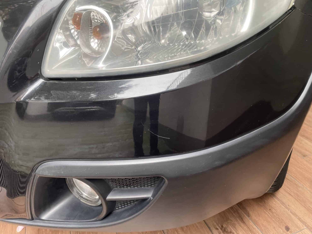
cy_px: 121
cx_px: 156
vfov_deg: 51.3
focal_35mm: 27
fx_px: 243
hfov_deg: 65.3
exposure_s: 1/100
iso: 100
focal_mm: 4.2
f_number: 1.6
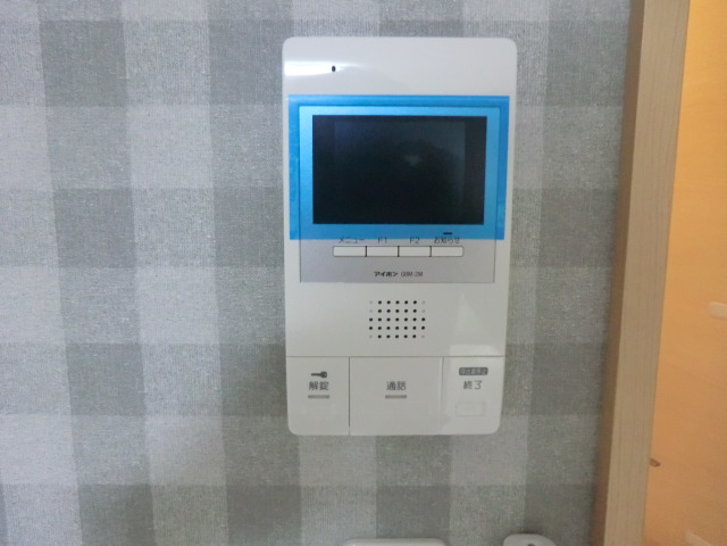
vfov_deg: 56.8
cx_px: 364
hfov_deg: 71.6
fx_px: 504
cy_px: 273
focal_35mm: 24
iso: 800
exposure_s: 1/60
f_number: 3.2
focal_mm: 4.3
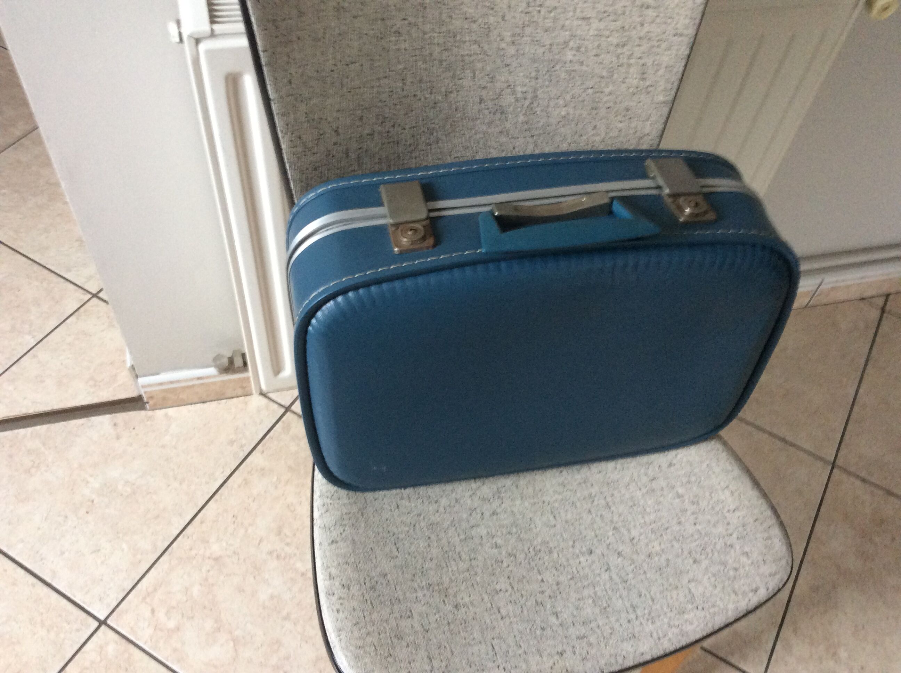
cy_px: 336
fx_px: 832
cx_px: 450
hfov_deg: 56.9
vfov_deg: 44.1
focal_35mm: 32
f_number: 2.4
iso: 160
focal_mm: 3.3
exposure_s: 1/25
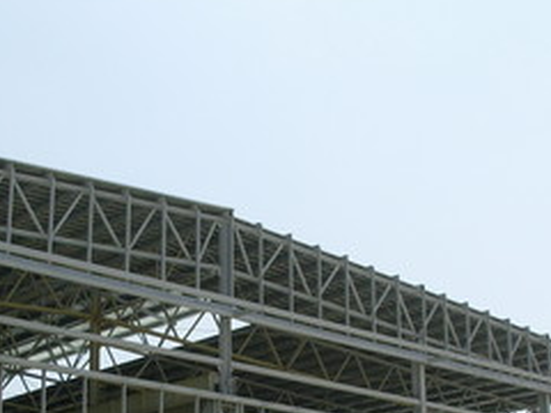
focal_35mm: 76
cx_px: 232
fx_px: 1210
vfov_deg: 19.0
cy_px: 379
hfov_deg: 25.6
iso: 50
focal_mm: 6.3
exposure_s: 1/497
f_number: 4.9
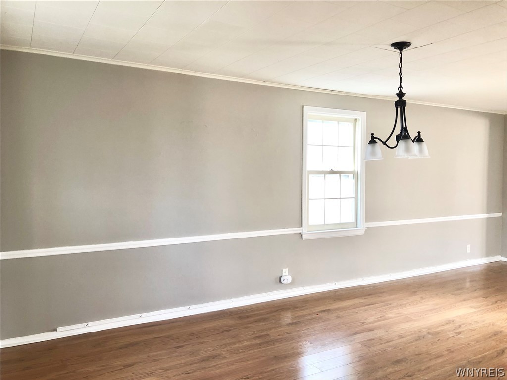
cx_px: 254
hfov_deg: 63.4
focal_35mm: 28
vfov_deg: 49.7
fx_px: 410
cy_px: 190
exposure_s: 1/20
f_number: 1.8
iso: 32
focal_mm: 4
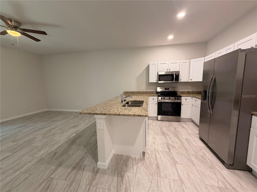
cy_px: 96
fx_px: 104
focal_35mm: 14
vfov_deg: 85.7
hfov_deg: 102.1
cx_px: 128
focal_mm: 2.22
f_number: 2.2
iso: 200
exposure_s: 1/60
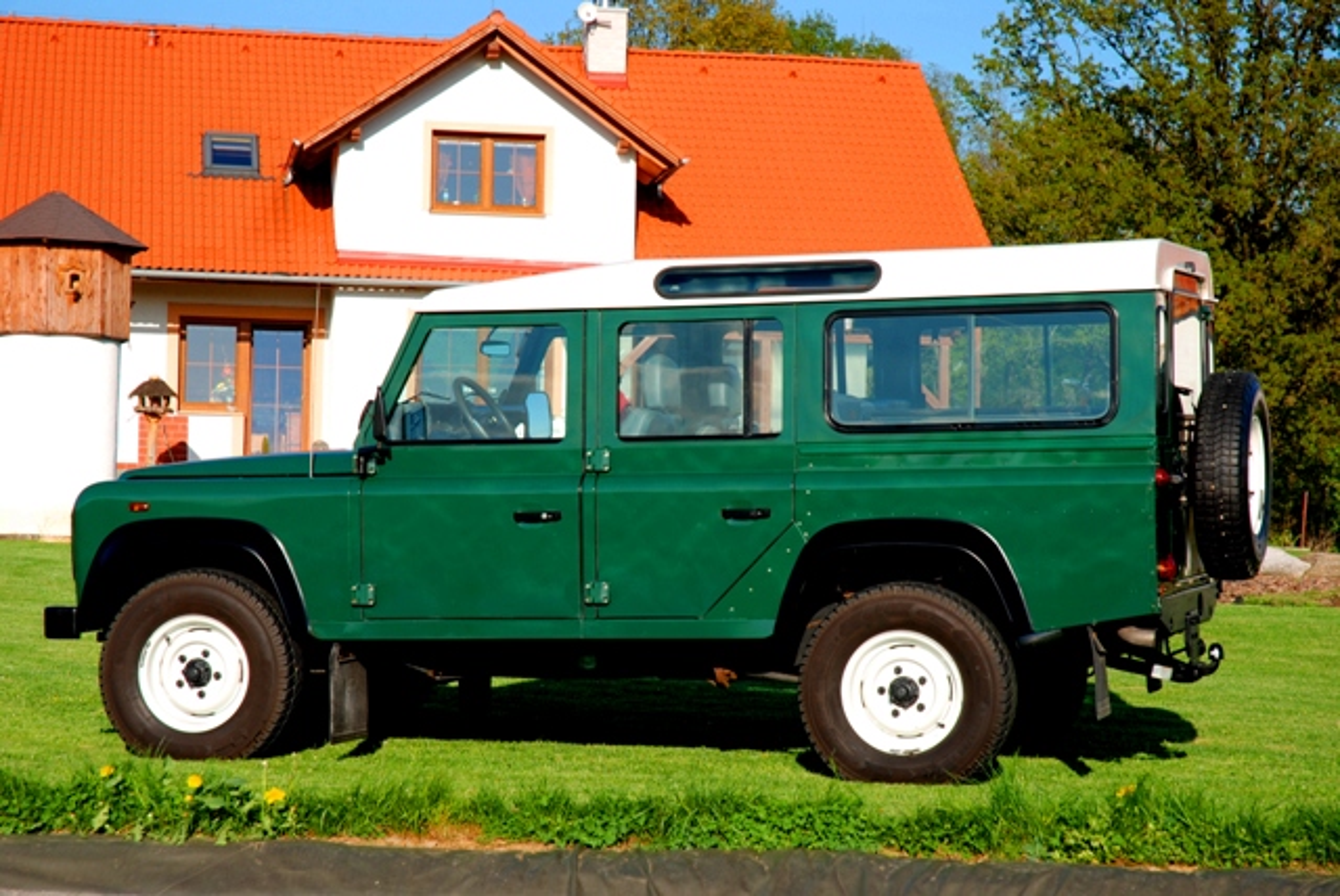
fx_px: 3465
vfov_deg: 14.7
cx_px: 670
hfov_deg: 21.9
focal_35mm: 93
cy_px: 448
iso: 100
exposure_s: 1/200
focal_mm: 62
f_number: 7.1
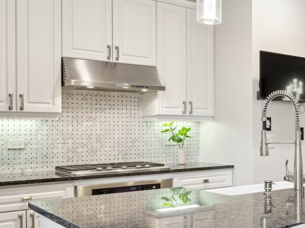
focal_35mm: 47
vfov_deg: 30.8
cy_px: 130
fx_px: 414
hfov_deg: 36.3
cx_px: 306
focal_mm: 19
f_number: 9.5
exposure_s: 1/6
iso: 200
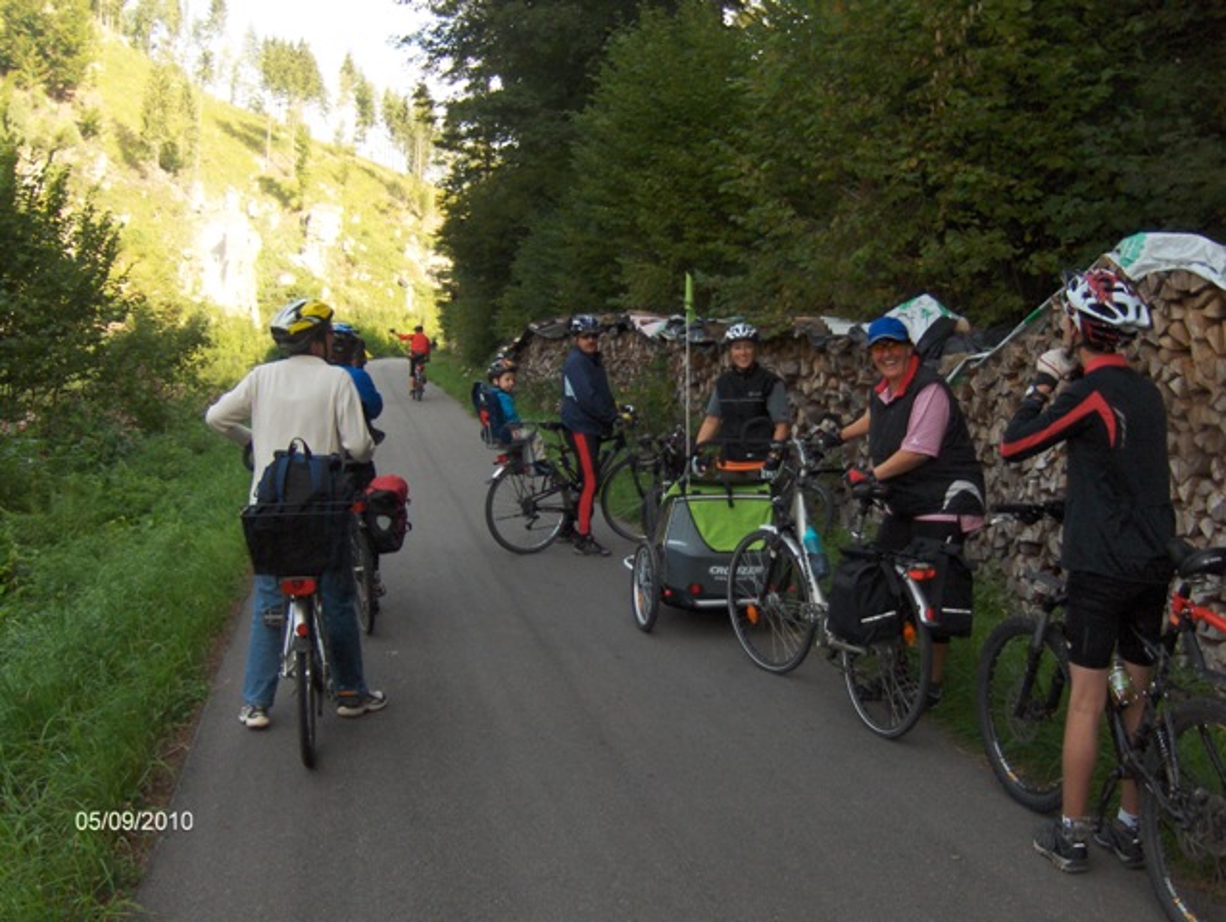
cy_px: 461
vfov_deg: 40.8
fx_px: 1241
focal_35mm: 35
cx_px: 613
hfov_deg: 52.6
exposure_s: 1/265
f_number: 2.8
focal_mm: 7.5
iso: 130
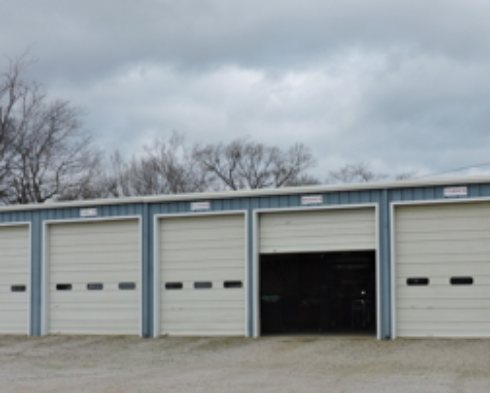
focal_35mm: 62
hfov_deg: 30.3
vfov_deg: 24.6
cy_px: 245
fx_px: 900
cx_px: 305
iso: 100
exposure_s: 1/640
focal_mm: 7.1
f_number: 3.3
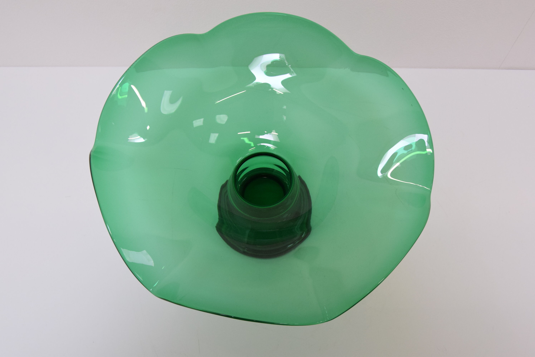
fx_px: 580
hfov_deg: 49.5
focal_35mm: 39
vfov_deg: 34.3
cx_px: 268
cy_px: 178
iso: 1600
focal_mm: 26
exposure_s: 1/160
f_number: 6.3
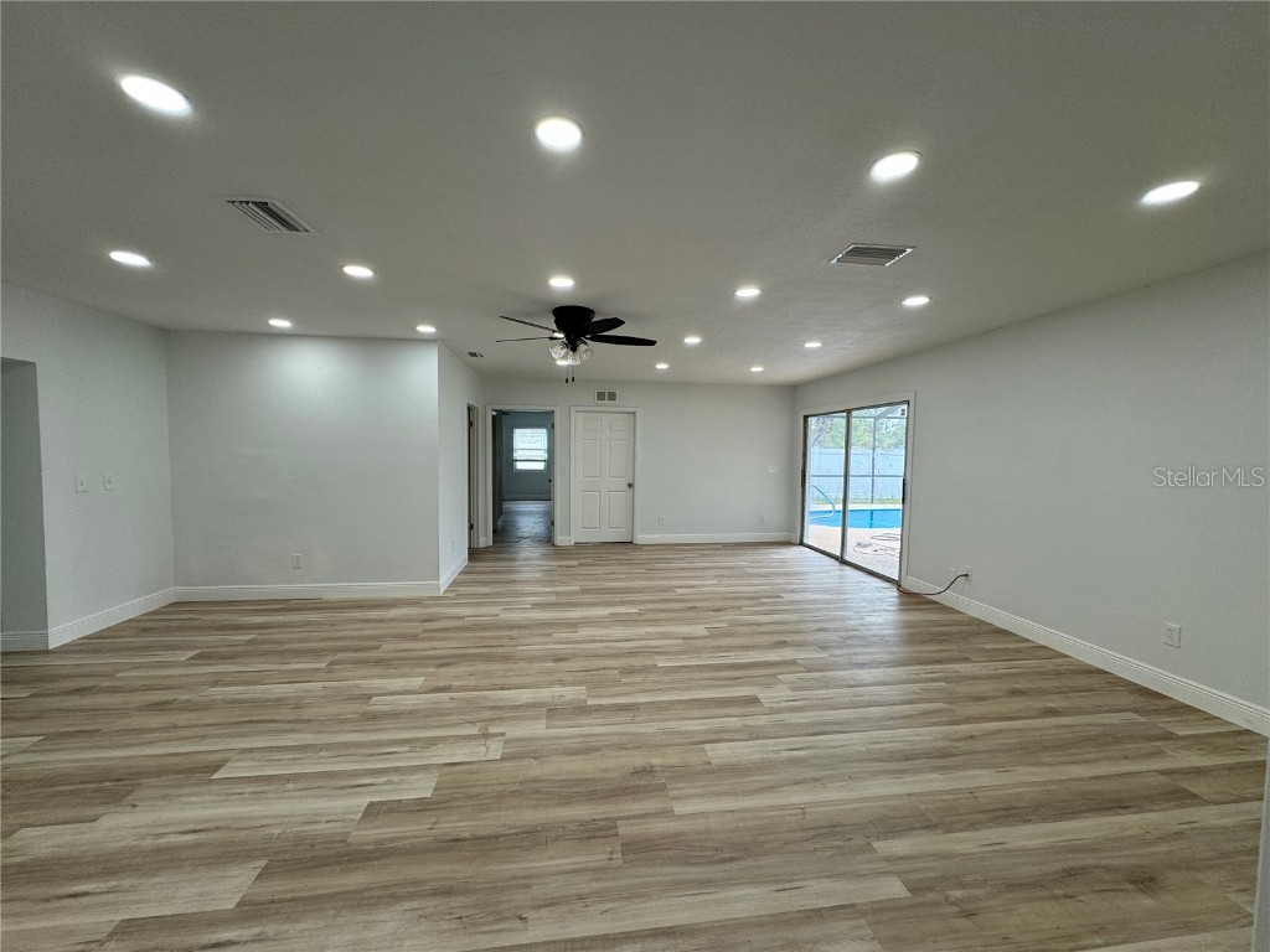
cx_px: 635
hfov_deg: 102.1
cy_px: 476
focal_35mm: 14
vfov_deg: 85.7
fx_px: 514
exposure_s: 1/120
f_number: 2.2
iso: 80
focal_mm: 2.22
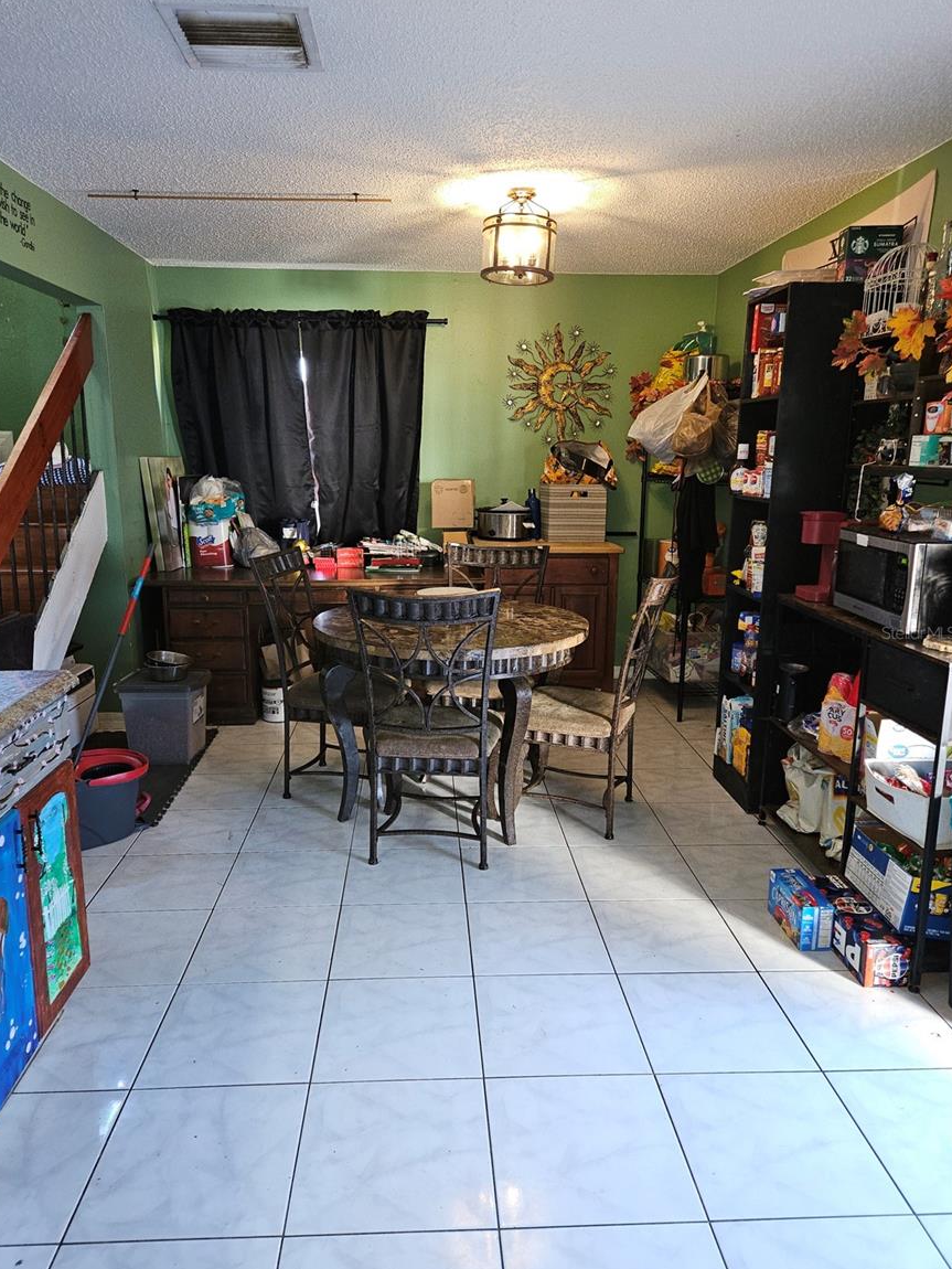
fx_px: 880
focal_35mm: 24
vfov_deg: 71.6
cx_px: 463
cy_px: 632
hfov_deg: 56.8
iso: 125
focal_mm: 5.4
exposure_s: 1/10.9
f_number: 1.8
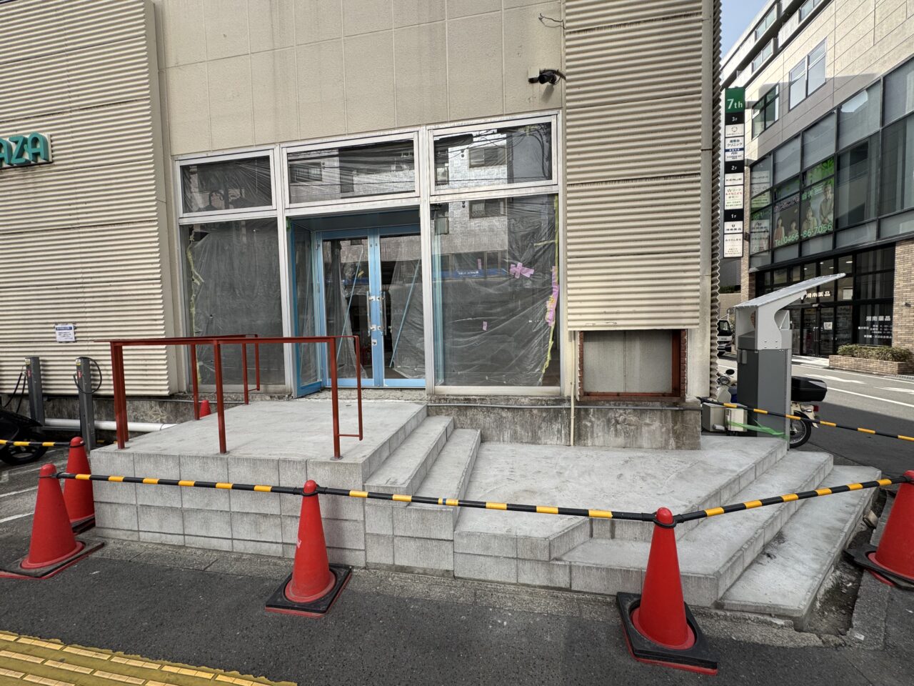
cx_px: 457
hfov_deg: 102.1
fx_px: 370
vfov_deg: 85.7
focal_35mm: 14
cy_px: 343
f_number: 2.2
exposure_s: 1/720
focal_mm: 2.22
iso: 50
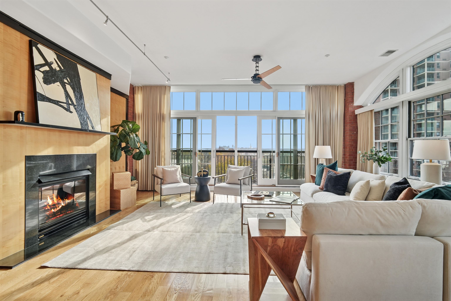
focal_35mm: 16
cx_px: 226
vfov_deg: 73.7
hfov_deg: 96.7
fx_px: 200
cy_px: 150
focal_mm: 16
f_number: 8
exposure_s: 1/200
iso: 400
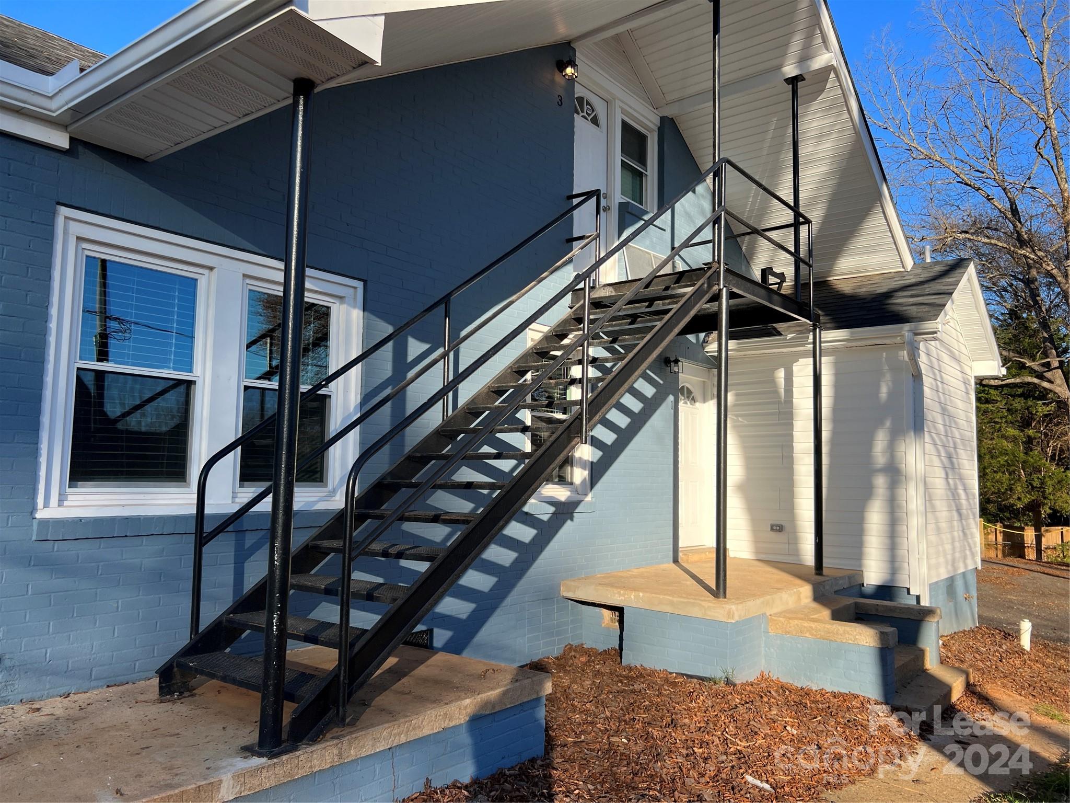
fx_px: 804
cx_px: 535
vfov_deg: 53.1
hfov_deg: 67.3
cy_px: 402
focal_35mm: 26
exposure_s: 1/1751
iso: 50
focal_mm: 5.7
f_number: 1.5
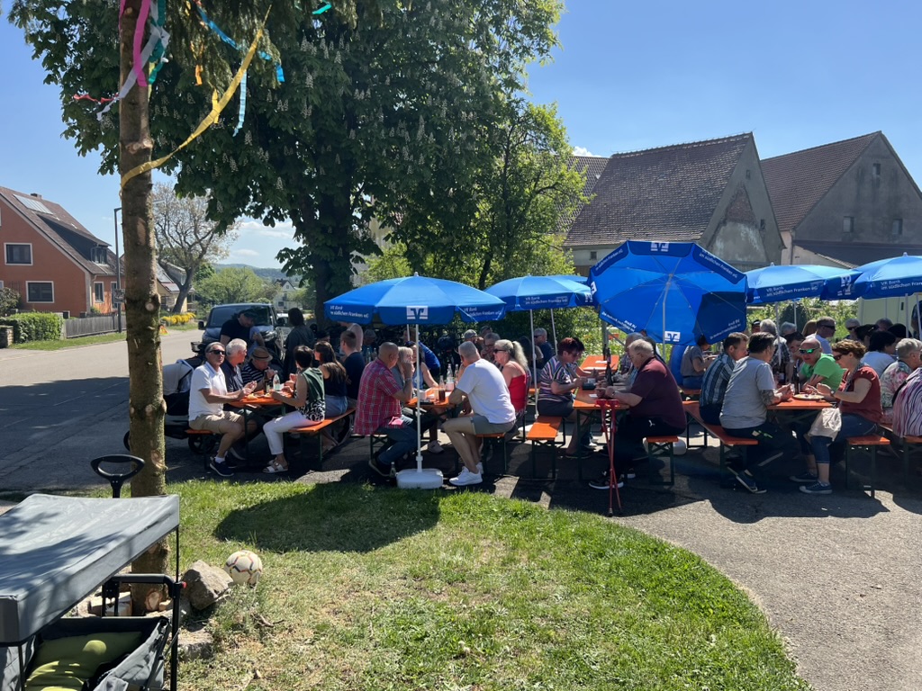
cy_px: 346
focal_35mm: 26
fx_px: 693
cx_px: 461
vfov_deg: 53.1
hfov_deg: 67.3
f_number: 1.5
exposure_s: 1/2299
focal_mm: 5.7
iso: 50
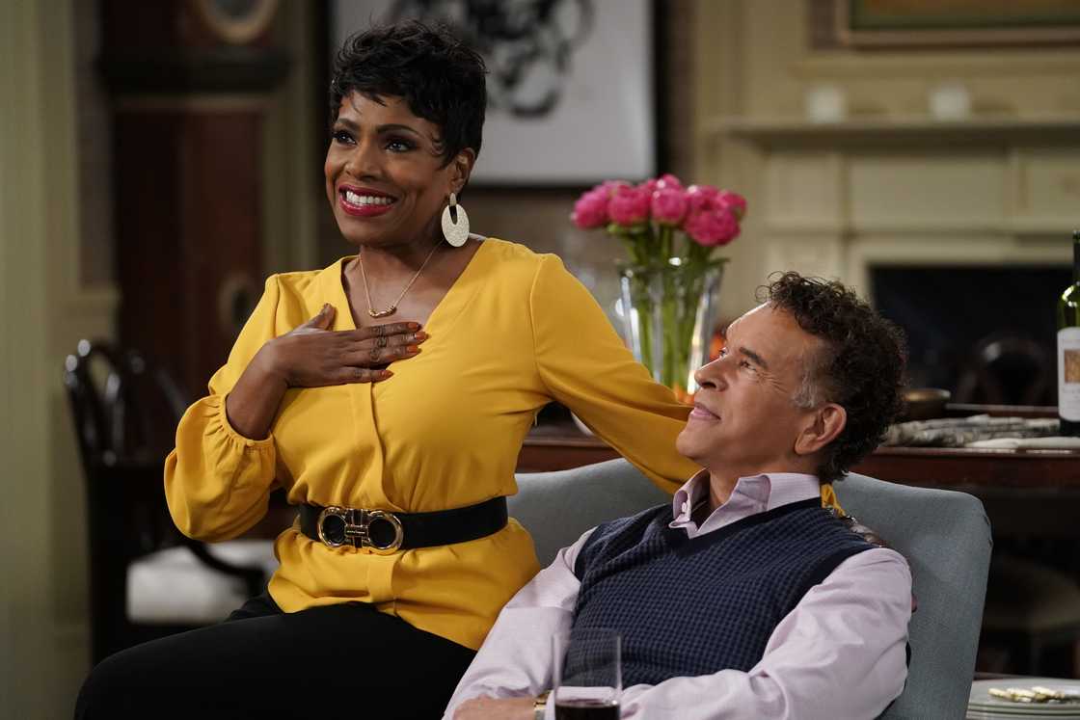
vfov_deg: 8.4
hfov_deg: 12.5
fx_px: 4920
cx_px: 540
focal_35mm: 164
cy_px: 360
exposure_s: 1/160
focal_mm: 164
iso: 5000
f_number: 3.2
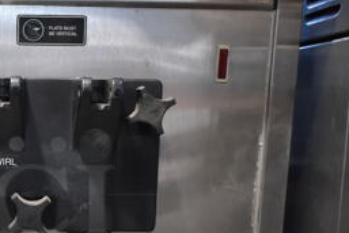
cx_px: 16
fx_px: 621
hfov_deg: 29.7
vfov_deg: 20.9
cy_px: 199
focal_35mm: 64
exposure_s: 1/30
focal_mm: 18
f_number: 3.5
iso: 1100
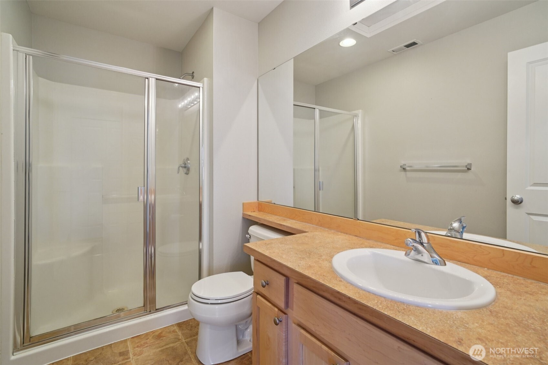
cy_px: 182
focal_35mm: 16
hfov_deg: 96.7
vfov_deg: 73.7
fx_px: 244
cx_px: 274
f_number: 8
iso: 1600
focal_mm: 16
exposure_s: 1/30
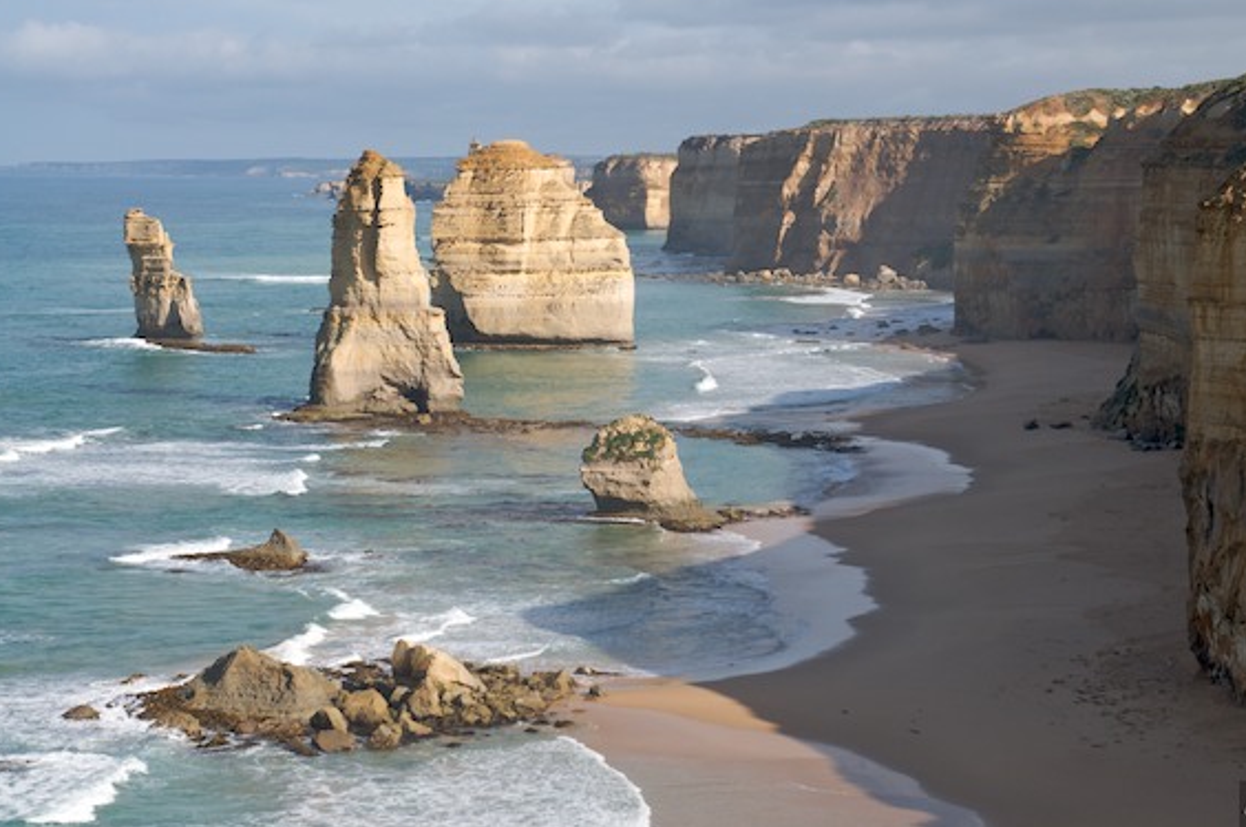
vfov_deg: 16.4
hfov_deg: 24.5
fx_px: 2868
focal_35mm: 83
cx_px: 636
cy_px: 405
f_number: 10
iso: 250
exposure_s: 1/400
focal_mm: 52
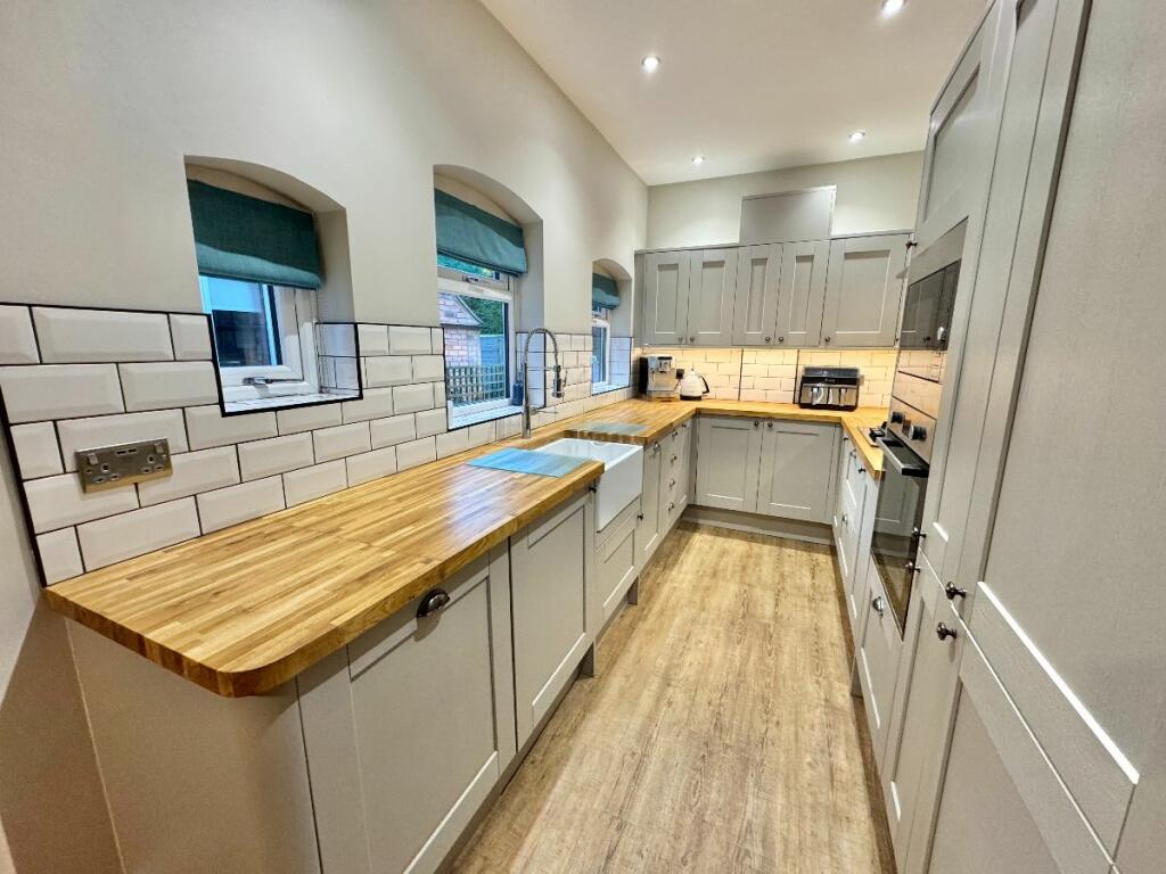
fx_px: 472
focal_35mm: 14
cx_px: 583
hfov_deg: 102.1
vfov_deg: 85.7
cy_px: 437
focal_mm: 2.22
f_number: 2.2
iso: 250
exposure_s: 1/100
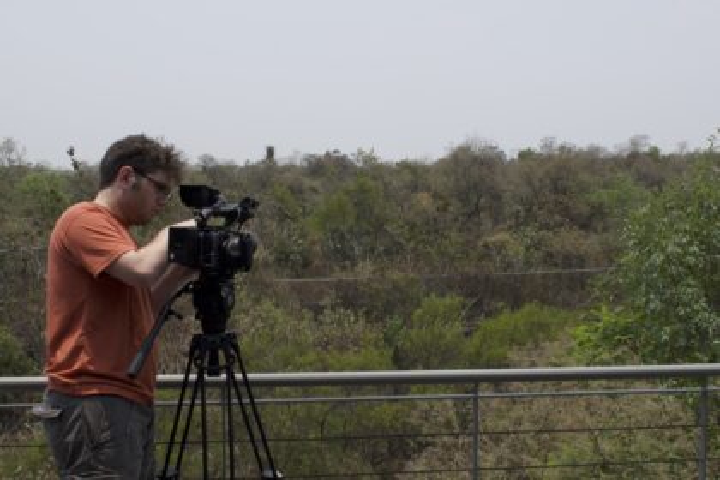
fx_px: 1050
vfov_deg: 25.8
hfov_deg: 37.9
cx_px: 360
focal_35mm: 52
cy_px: 240
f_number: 16
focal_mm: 35
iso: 100
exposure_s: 1/125
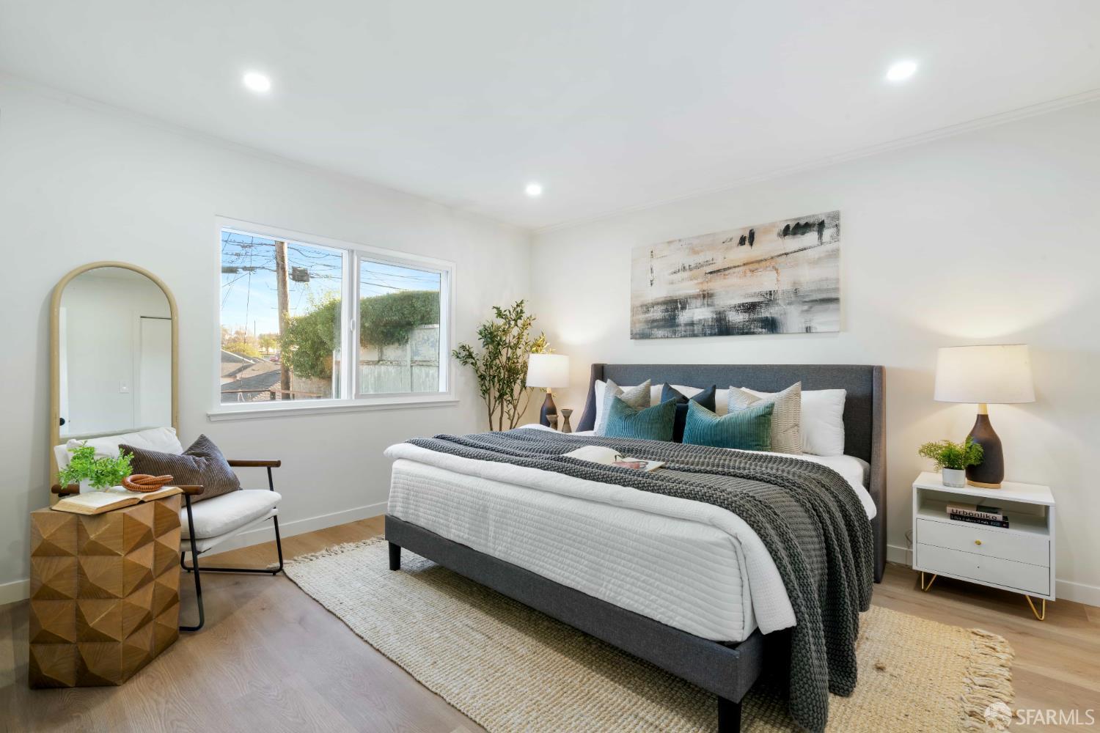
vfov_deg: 73.7
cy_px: 366
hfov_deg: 96.7
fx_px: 489
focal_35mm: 16
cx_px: 550
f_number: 14
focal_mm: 16
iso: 160
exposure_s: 1/1.25
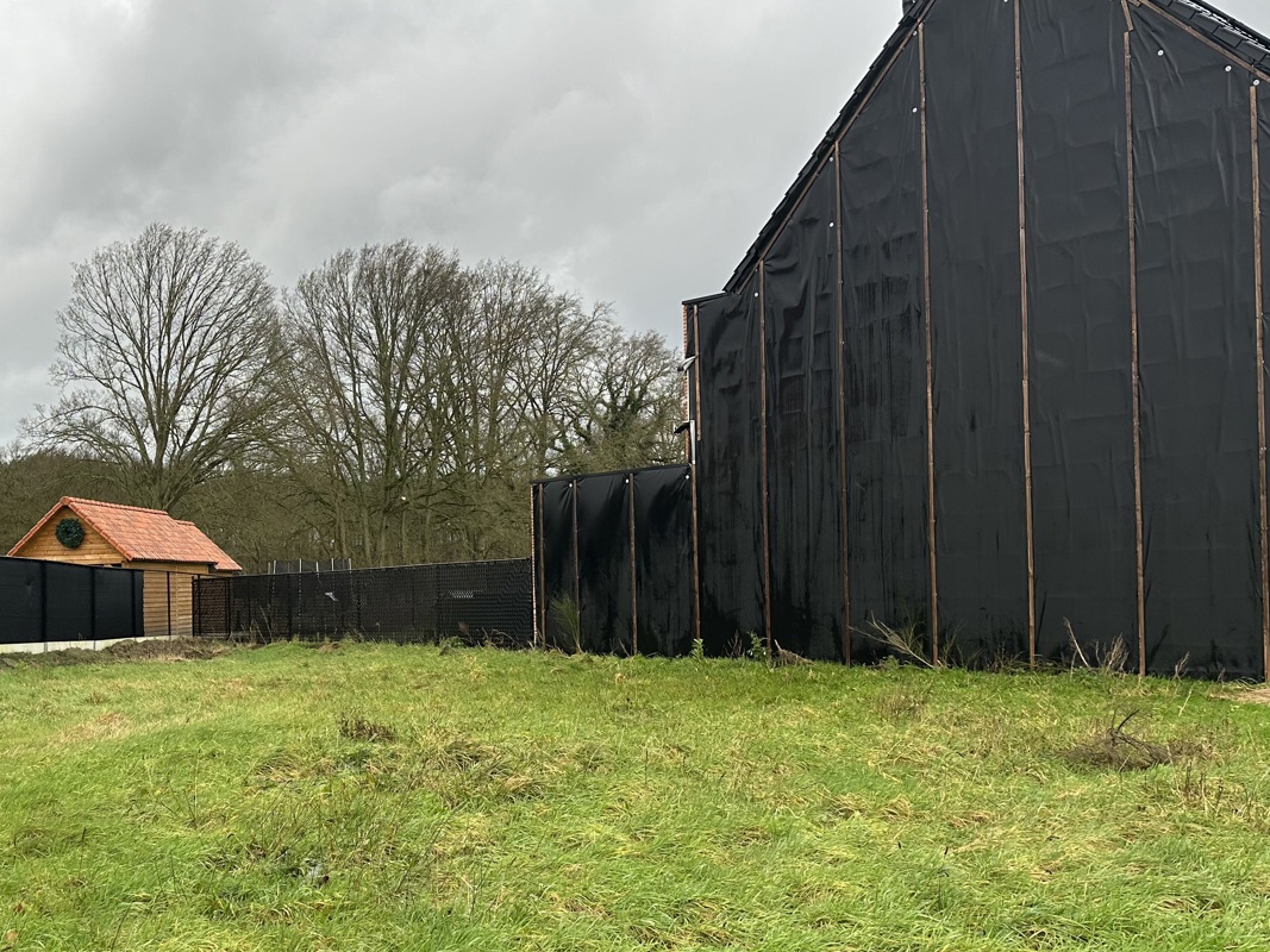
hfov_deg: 50.0
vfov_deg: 39.5
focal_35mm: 36
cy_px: 569
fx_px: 1321
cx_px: 380
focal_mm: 6.86
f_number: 1.78
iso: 80
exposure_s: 1/480
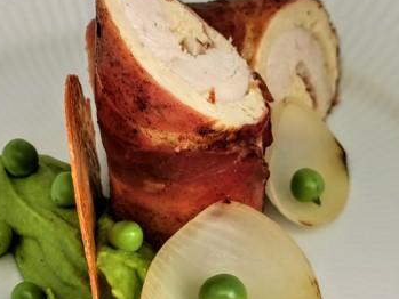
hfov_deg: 20.8
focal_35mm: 94
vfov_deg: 15.6
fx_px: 1084
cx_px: 170
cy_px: 235
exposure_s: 1/206
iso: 50
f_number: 1.6
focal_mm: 5.56
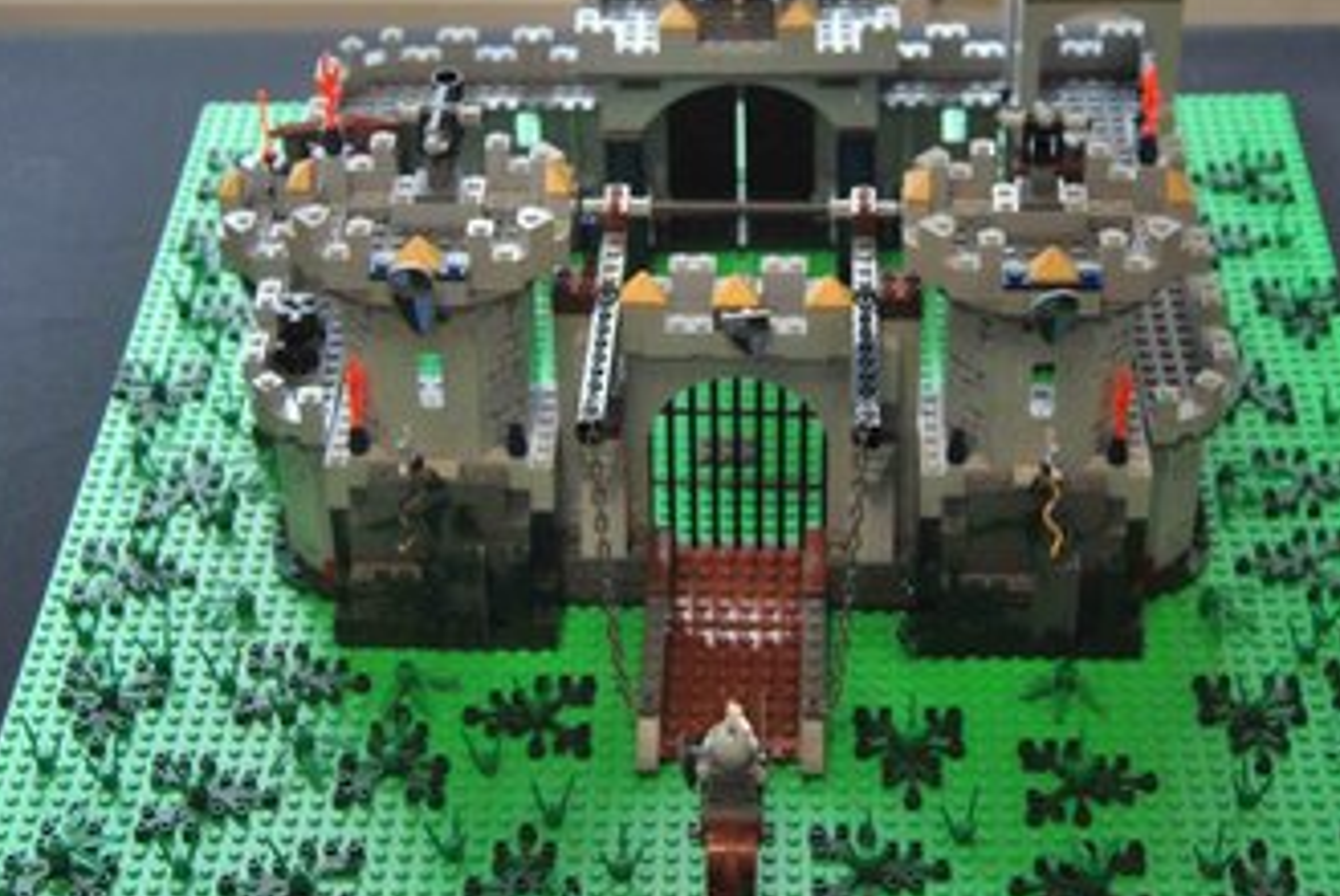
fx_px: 2608
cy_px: 212
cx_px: 723
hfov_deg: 28.8
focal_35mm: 70
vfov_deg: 19.3
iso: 250
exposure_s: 1/125
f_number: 4
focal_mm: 24
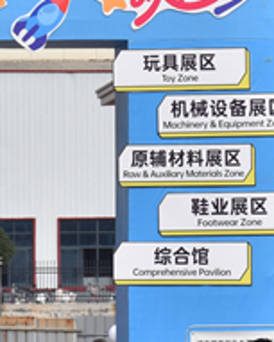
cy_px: 81
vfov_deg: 3.9
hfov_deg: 3.1
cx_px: 88
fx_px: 5046
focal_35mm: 498
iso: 160
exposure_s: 1/500
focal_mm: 75
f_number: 8
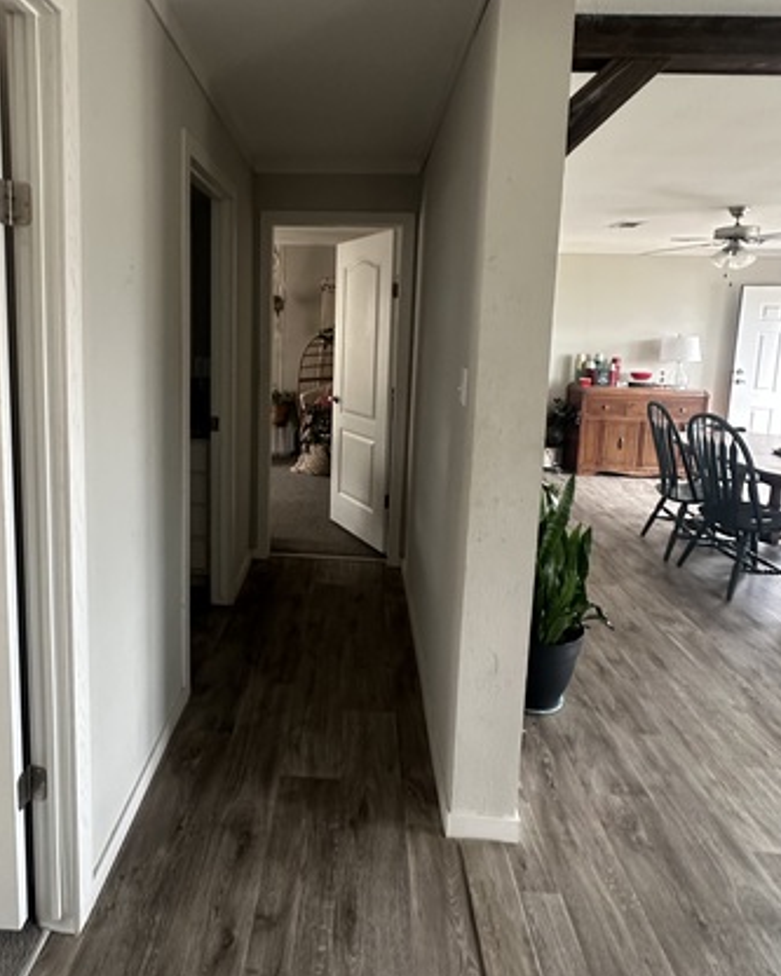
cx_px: 314
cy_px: 406
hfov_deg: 65.0
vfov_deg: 77.0
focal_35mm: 21
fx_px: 607
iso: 320
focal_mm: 2.22
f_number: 2.2
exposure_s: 1/70
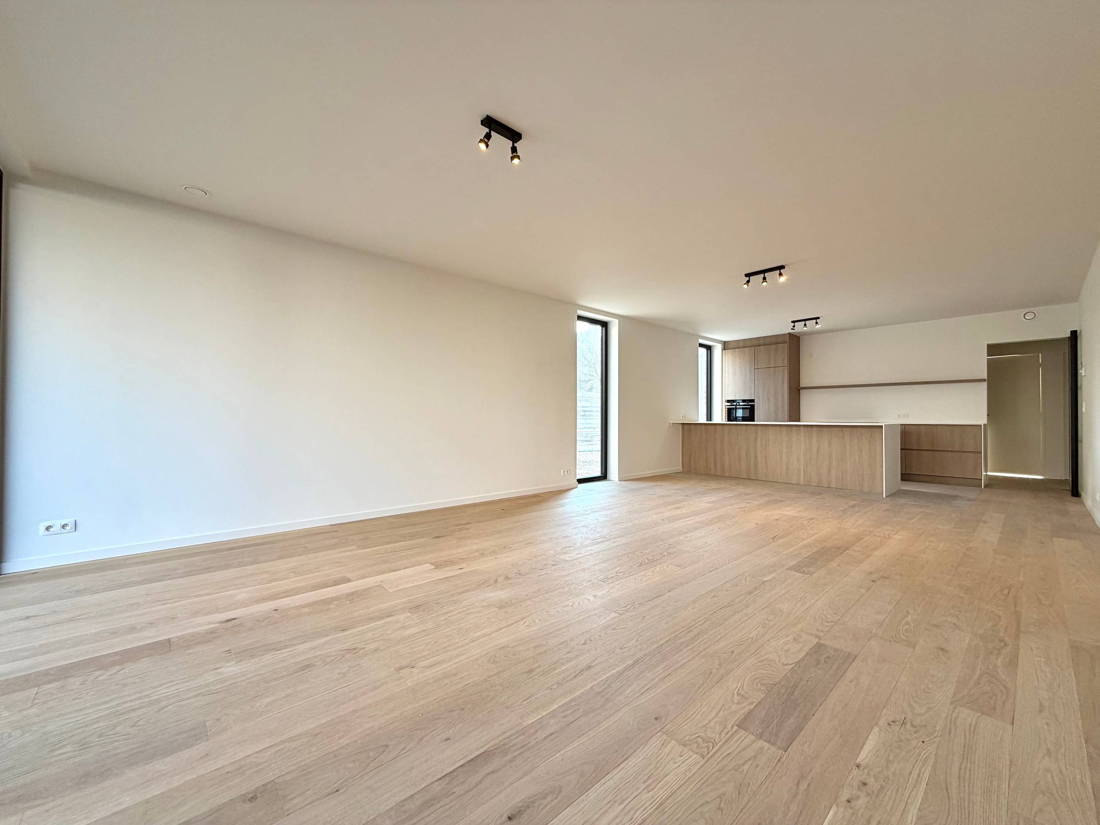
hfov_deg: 102.1
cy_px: 412
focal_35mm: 14
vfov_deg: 85.7
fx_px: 445
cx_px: 550
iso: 100
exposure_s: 1/121
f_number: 2.2
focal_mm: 2.22
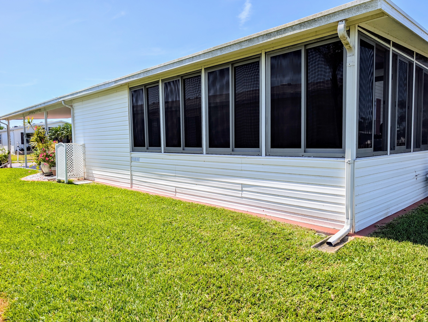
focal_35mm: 24
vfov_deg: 56.9
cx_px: 214
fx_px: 297
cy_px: 161
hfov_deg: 71.5
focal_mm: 6.9
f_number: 1.68
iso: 20
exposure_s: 1/1103
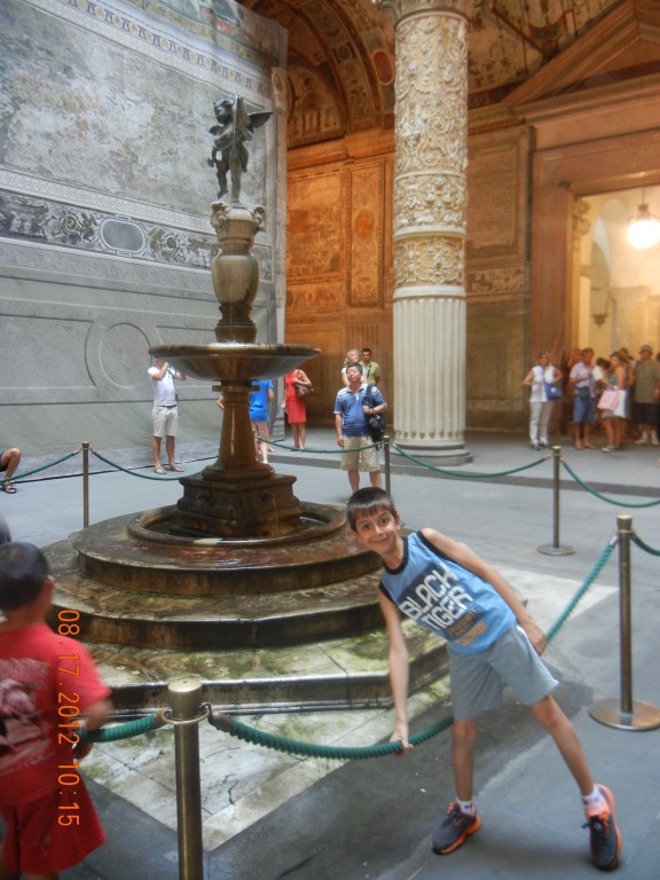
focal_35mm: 30
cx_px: 330
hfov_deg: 46.8
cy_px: 440
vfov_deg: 60.0
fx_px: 763
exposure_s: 1/6.8
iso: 200
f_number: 3.5
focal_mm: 5.4
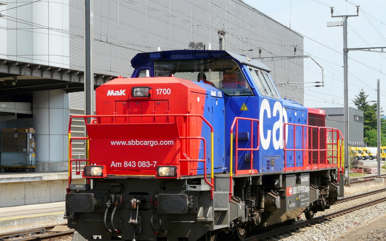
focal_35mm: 102
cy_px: 142
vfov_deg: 12.8
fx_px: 1073
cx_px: 193
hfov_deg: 20.4
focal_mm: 15.8
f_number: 5.6
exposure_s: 1/250
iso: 100
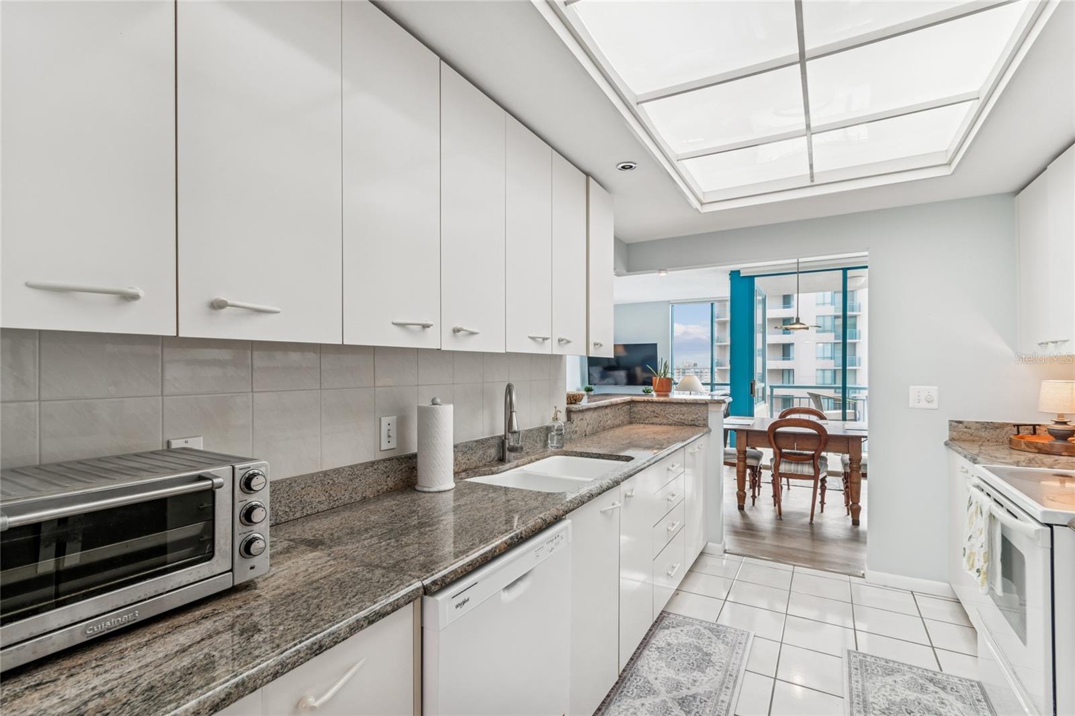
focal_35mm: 15
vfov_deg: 77.3
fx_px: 448
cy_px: 358
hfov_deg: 100.4
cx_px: 538
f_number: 7.1
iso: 100
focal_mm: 10
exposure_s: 1/5
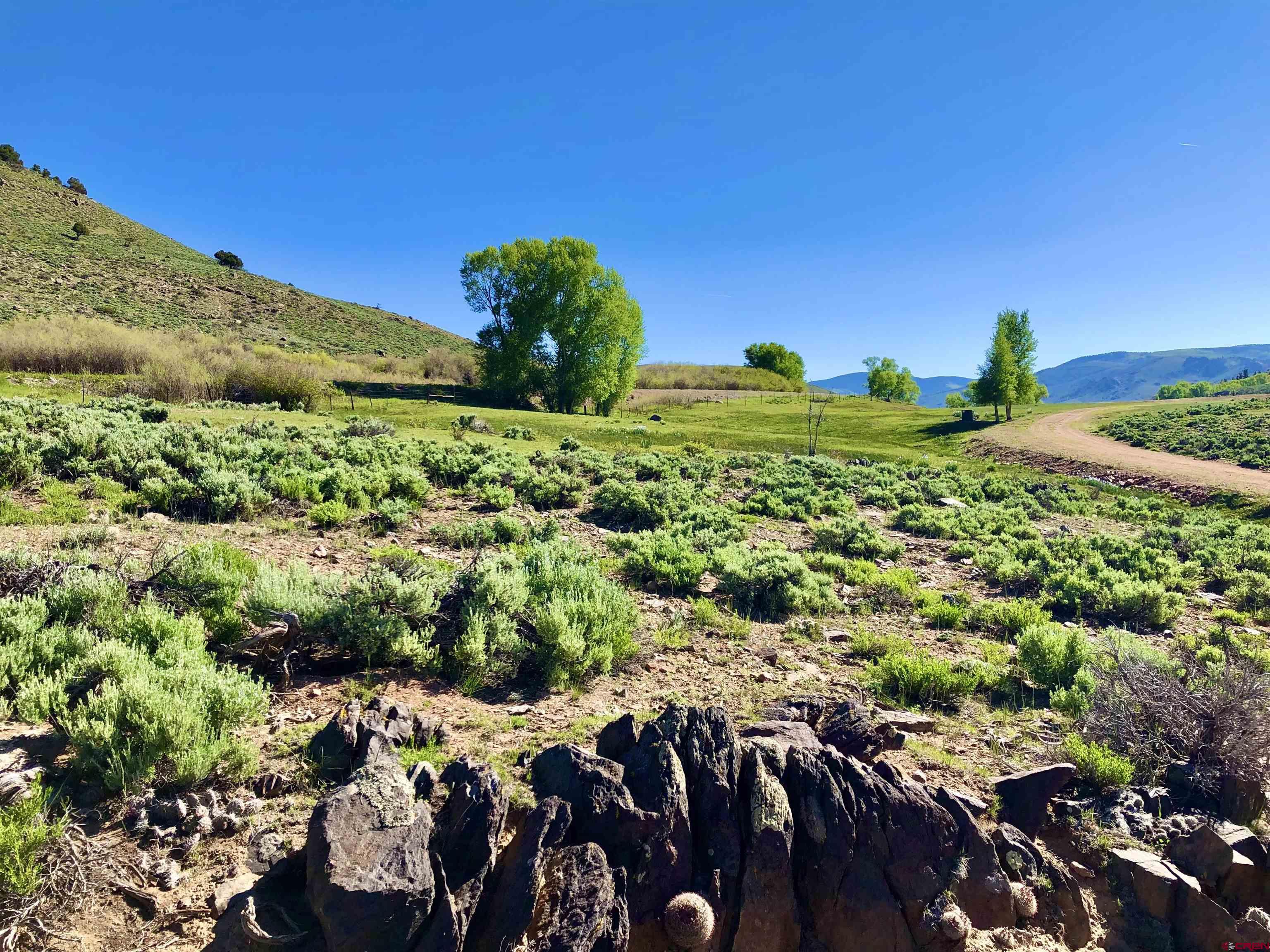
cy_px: 476
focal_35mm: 28
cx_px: 635
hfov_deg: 63.4
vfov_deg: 49.7
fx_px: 1027
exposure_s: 1/1656
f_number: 1.8
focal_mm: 3.99
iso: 20
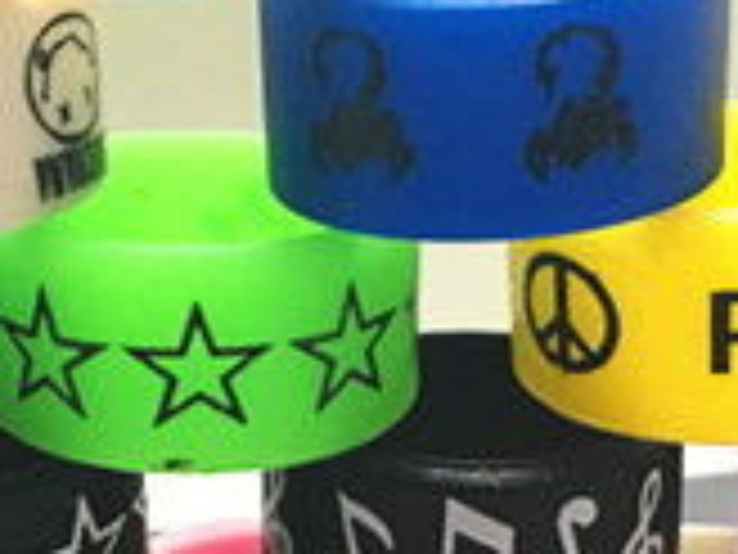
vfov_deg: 13.8
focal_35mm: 106
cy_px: 559
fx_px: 2260
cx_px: 270
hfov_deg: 18.5
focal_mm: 4.15
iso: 200
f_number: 2.2
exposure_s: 1/20
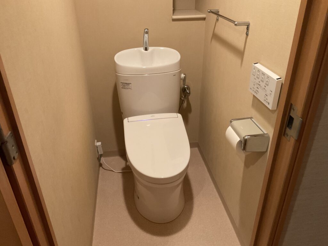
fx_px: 275
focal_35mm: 29
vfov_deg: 48.2
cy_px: 123
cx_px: 164
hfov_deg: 61.7
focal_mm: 3
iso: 250
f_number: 1.8
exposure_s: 1/33
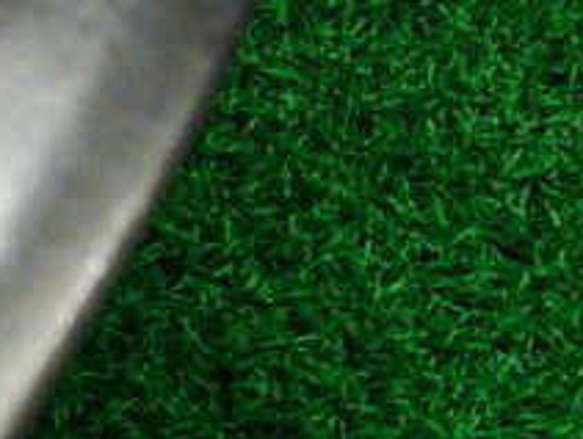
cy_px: 398
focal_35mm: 112
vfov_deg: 13.1
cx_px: -166
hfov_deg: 16.6
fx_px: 1890
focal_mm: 6.42
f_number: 3.6
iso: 400
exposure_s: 1/50
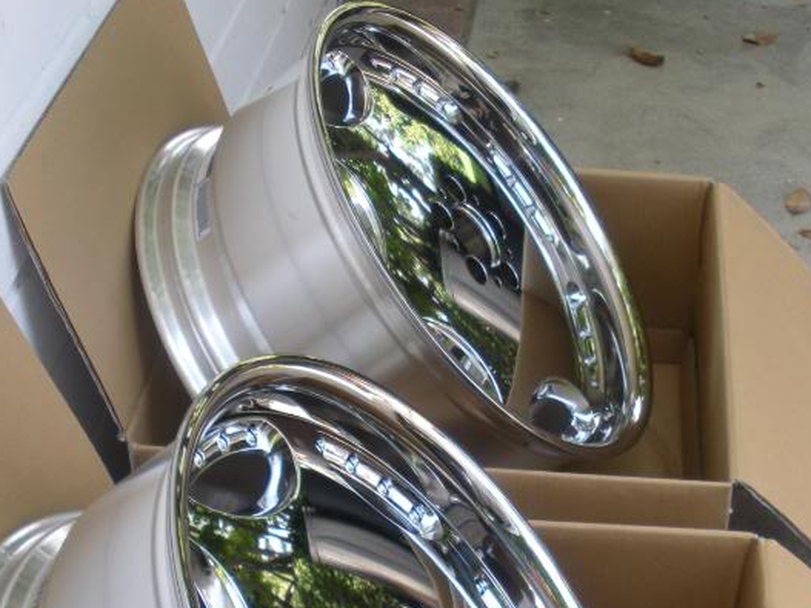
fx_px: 1640
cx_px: 534
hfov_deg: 27.6
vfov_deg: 20.7
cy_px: 503
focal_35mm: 70
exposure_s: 1/55.6
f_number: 3.5
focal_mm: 6.3
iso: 64
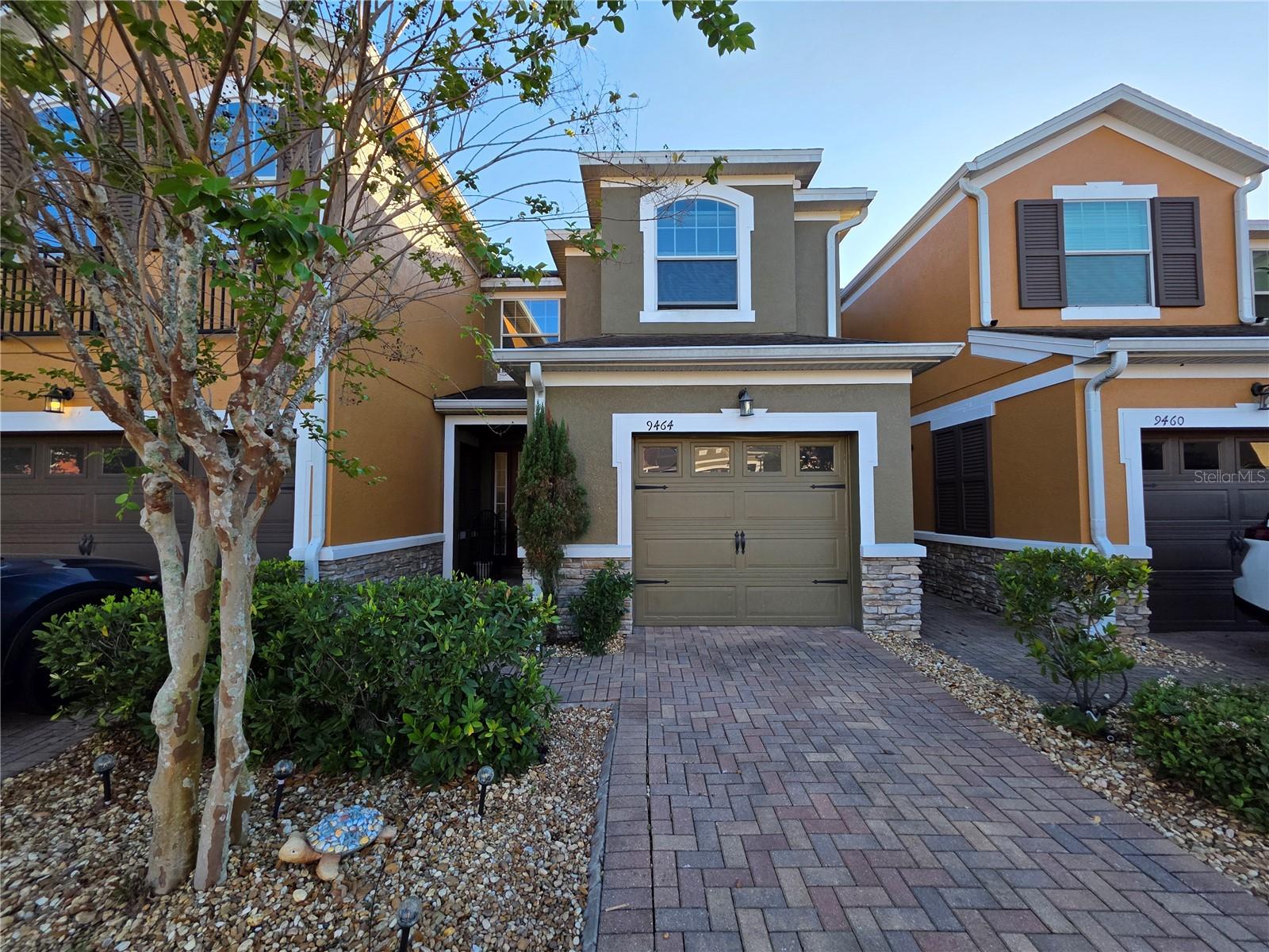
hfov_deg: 106.2
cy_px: 476
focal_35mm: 13
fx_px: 477
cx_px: 634
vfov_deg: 89.9
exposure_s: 1/500
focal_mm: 2.2
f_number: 1.9
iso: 40
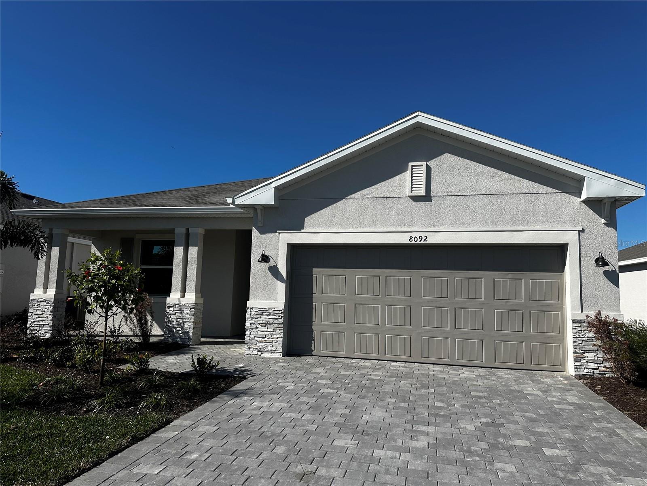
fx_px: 449
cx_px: 324
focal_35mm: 24
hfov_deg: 71.6
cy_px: 243
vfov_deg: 56.8
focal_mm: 6.86
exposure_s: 1/7576
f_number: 1.78
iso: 80
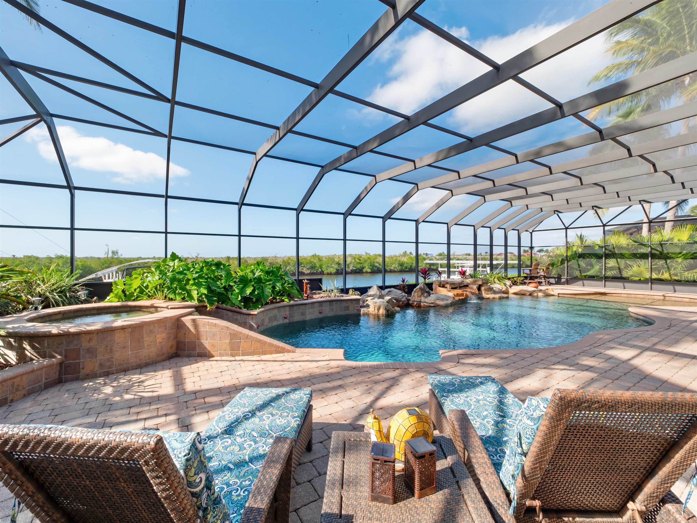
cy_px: 262
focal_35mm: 14
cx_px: 348
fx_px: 282
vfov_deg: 85.7
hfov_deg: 102.1
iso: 200
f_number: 7.1
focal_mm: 7
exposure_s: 1/80
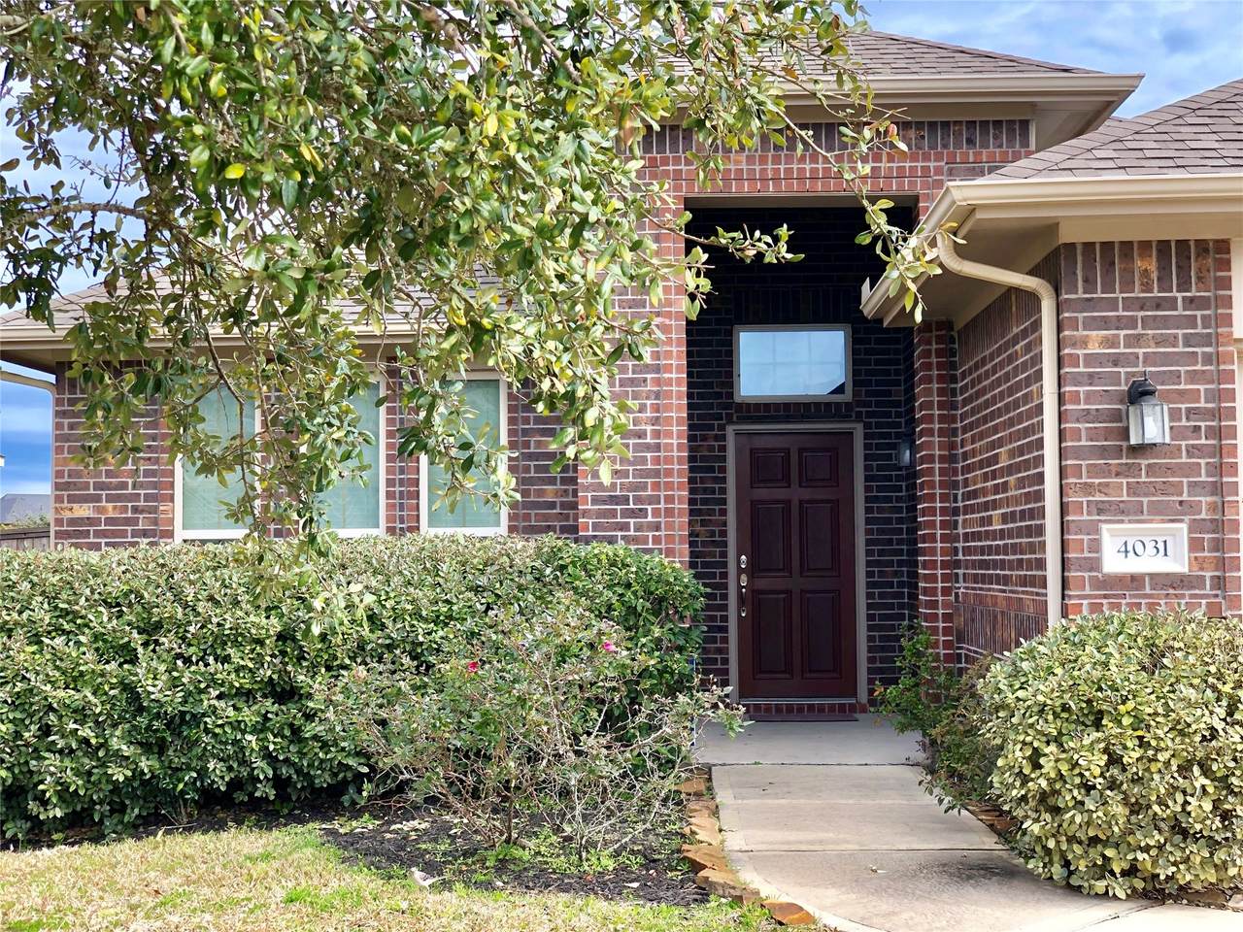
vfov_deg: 28.0
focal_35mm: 52
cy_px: 466
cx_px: 622
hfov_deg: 36.8
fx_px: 1867
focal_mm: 6
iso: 16
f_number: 2.4
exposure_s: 1/186
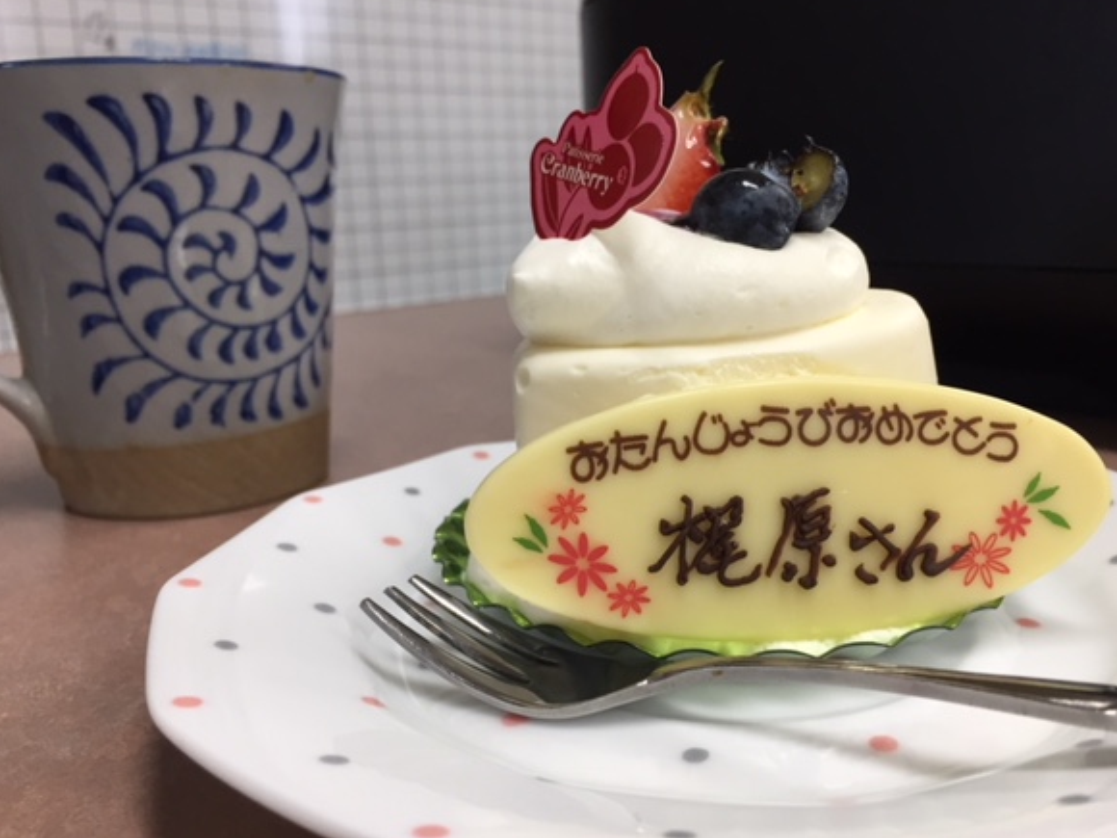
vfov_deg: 44.1
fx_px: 1033
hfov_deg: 56.7
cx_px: 605
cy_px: 441
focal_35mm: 32
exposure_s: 1/30
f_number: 2.2
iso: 32
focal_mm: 4.15
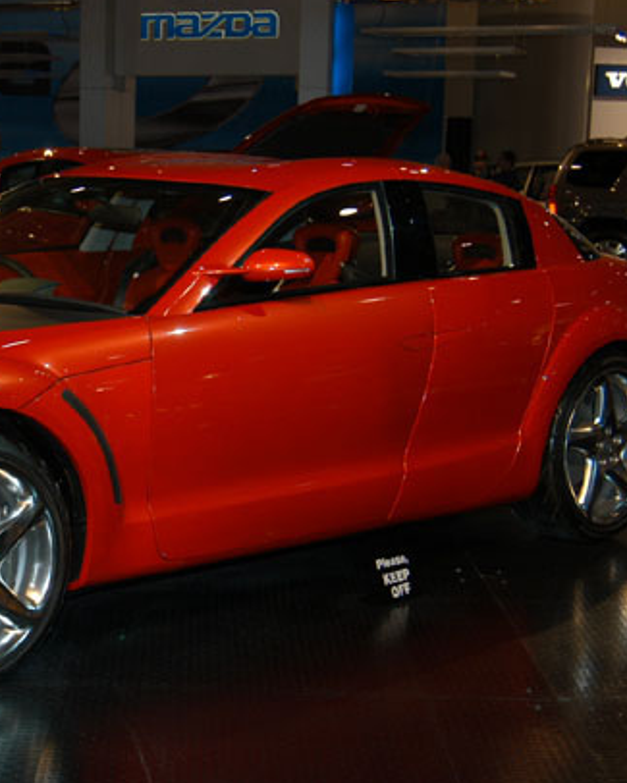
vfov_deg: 25.4
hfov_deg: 20.0
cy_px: 426
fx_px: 1739
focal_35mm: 75
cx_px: 53
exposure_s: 1/60
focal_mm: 32
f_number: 5
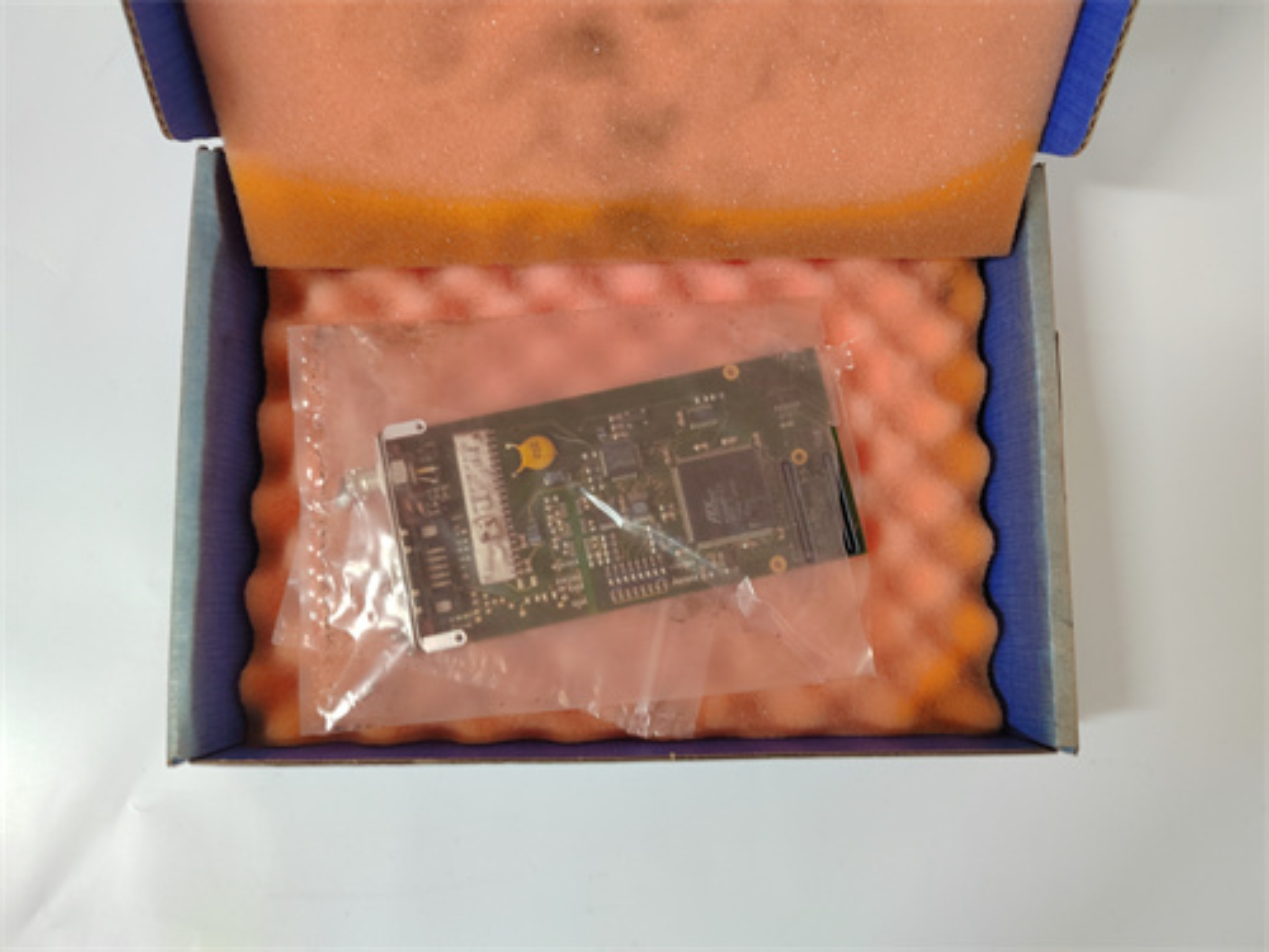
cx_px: 634
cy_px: 476
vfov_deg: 58.9
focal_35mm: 23
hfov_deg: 73.9
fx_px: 843
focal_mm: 5.52
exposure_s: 1/50
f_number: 1.9
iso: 1528
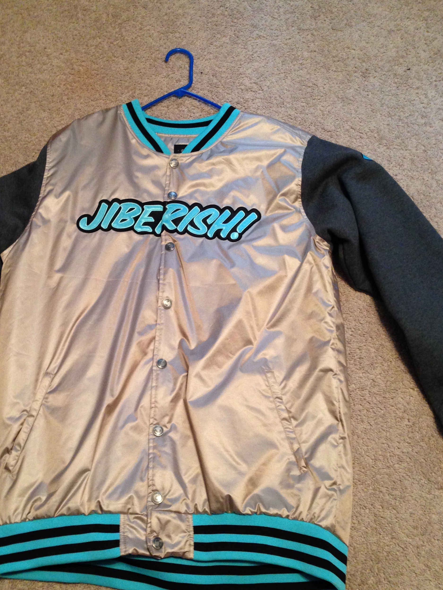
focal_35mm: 43
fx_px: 734
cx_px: 176
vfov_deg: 43.8
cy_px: 313
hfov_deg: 33.5
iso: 250
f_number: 2.4
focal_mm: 4.12
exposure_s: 1/20
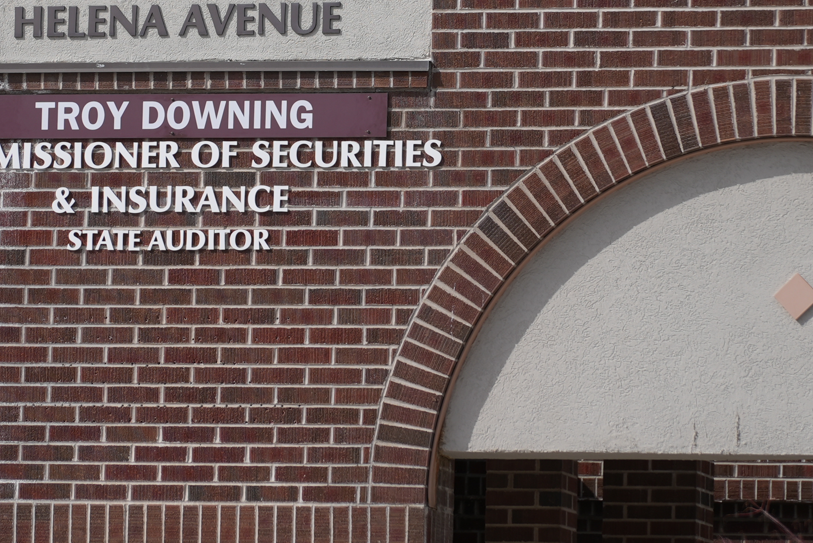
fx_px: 6010
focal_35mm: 266
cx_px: 239
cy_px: 53
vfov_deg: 5.2
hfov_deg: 7.7
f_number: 4.5
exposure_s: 1/1000
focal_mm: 135
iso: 80
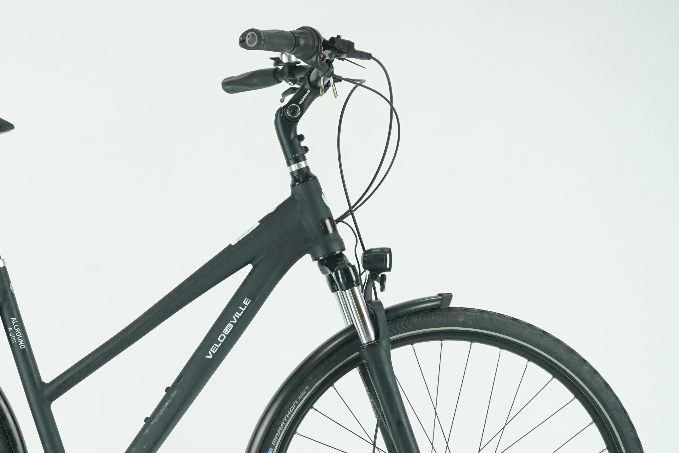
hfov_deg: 20.6
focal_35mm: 98
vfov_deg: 13.9
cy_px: 361
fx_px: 1848
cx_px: 142
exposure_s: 1/200
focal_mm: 60
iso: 2500
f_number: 7.1
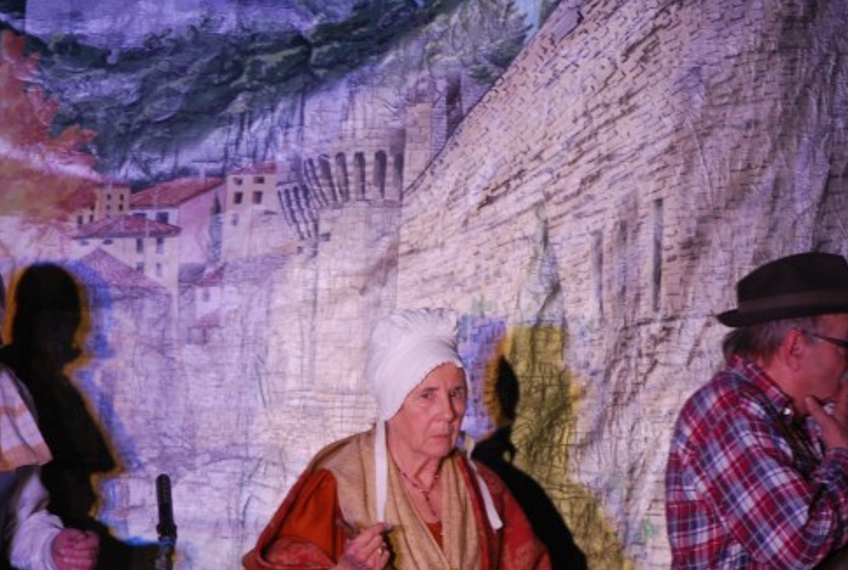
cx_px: 283
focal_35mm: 260
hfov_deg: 7.9
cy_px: 359
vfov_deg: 5.3
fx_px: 6135
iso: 400
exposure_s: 1/50
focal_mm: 105
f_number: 4.8
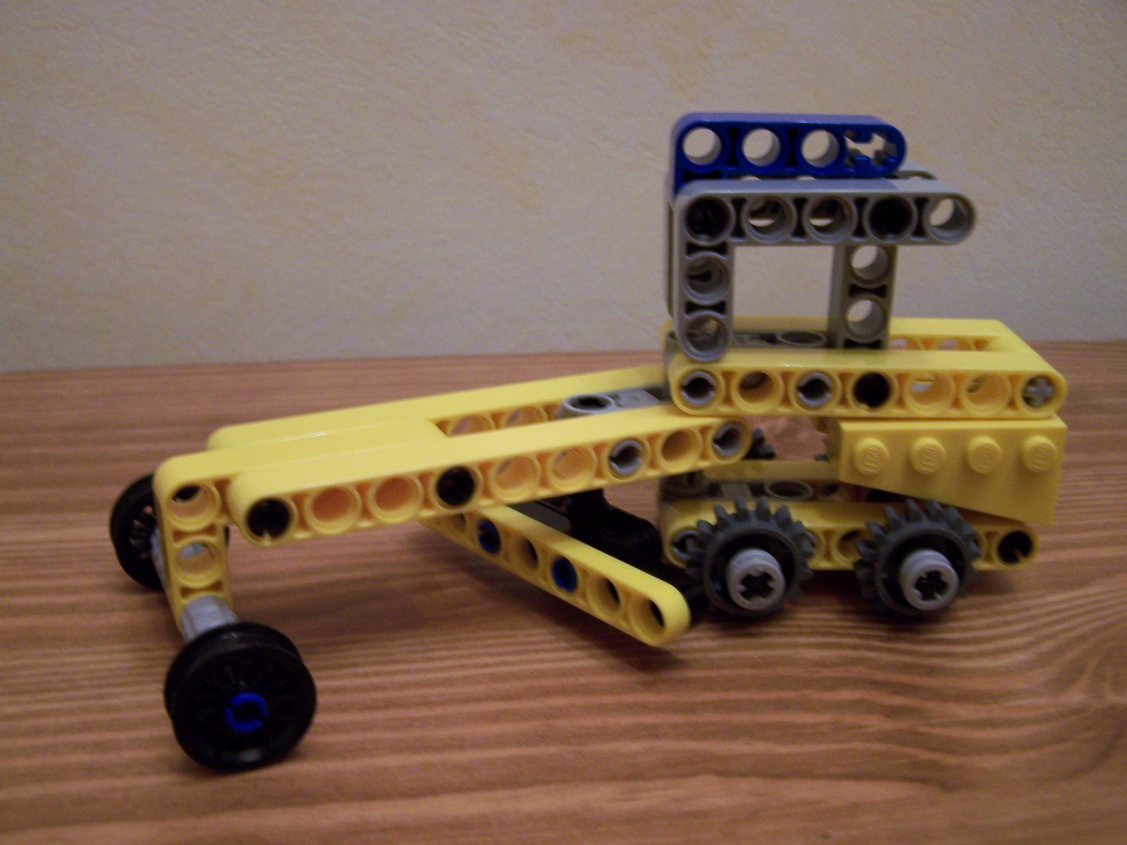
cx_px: 564
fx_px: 1237
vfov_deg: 37.7
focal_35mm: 38
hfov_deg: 49.0
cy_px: 422
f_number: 2.8
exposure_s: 1/13
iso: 160
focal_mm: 6.3
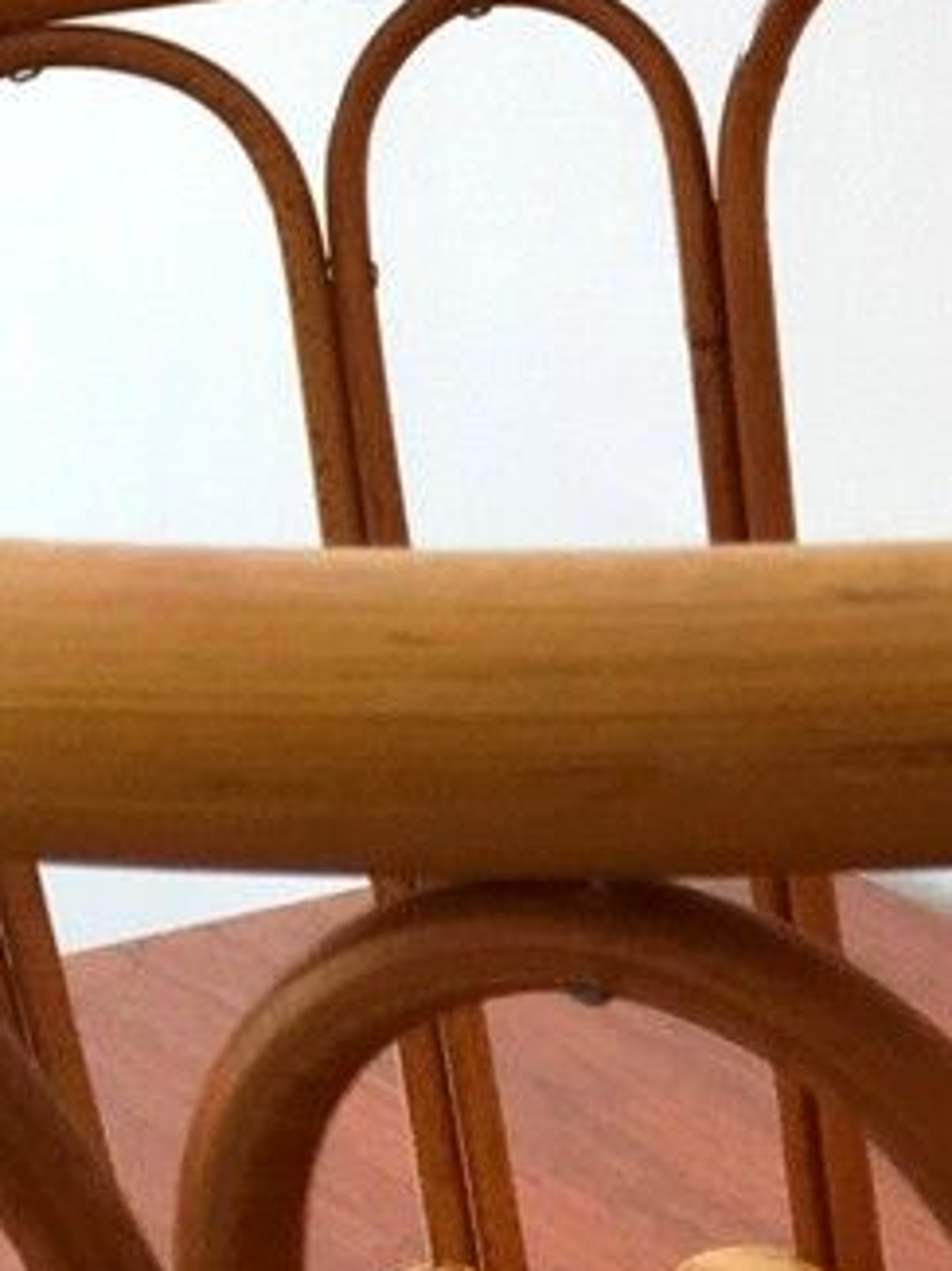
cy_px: 881
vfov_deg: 11.1
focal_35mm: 178
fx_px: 6536
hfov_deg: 7.5
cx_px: 2606
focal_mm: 4.15
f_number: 2.2
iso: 32
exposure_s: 1/50
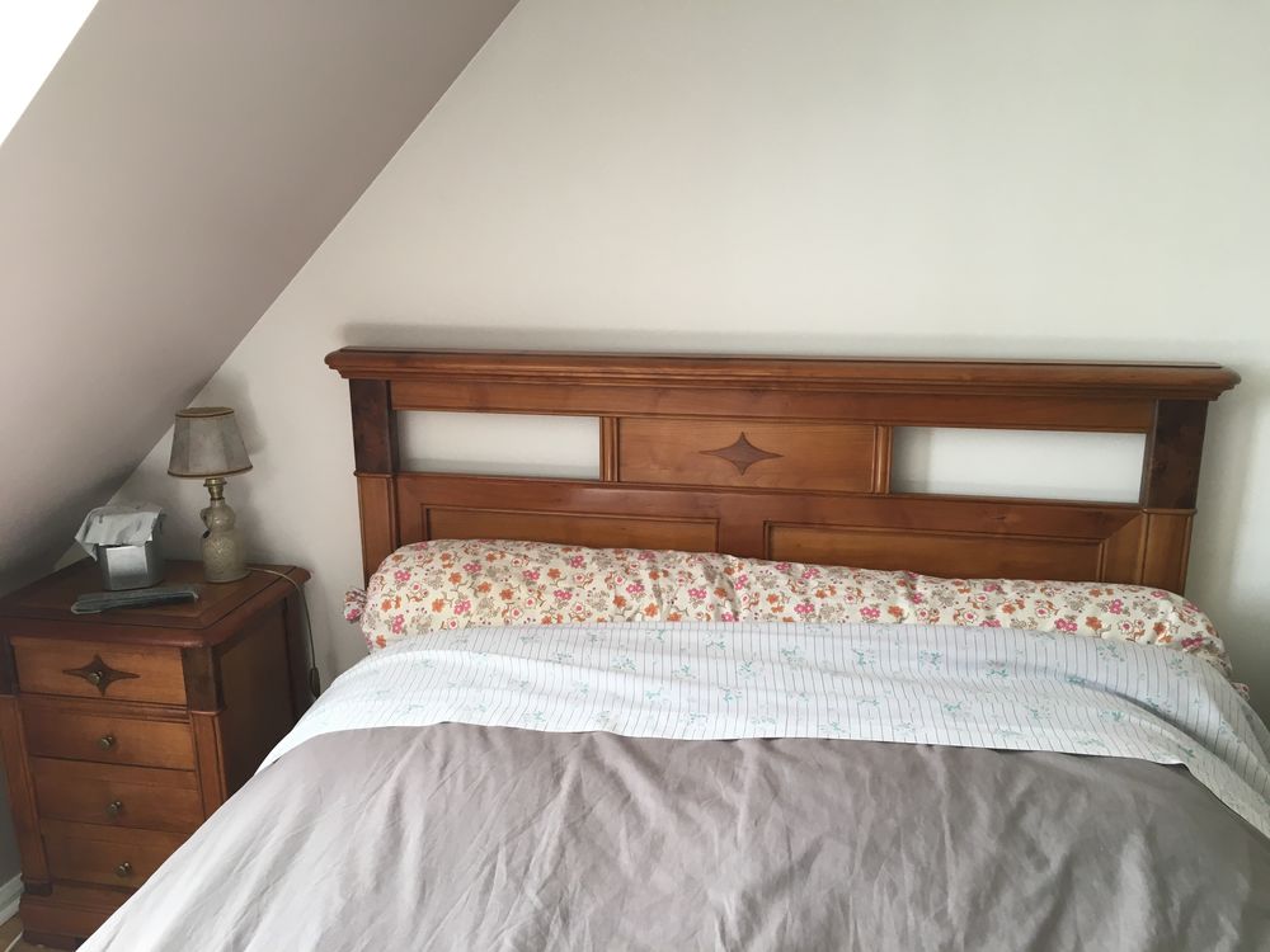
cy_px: 476
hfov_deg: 61.7
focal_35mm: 29
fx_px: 1064
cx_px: 635
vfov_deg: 48.2
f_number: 2.2
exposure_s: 1/33
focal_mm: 4.15
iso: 32
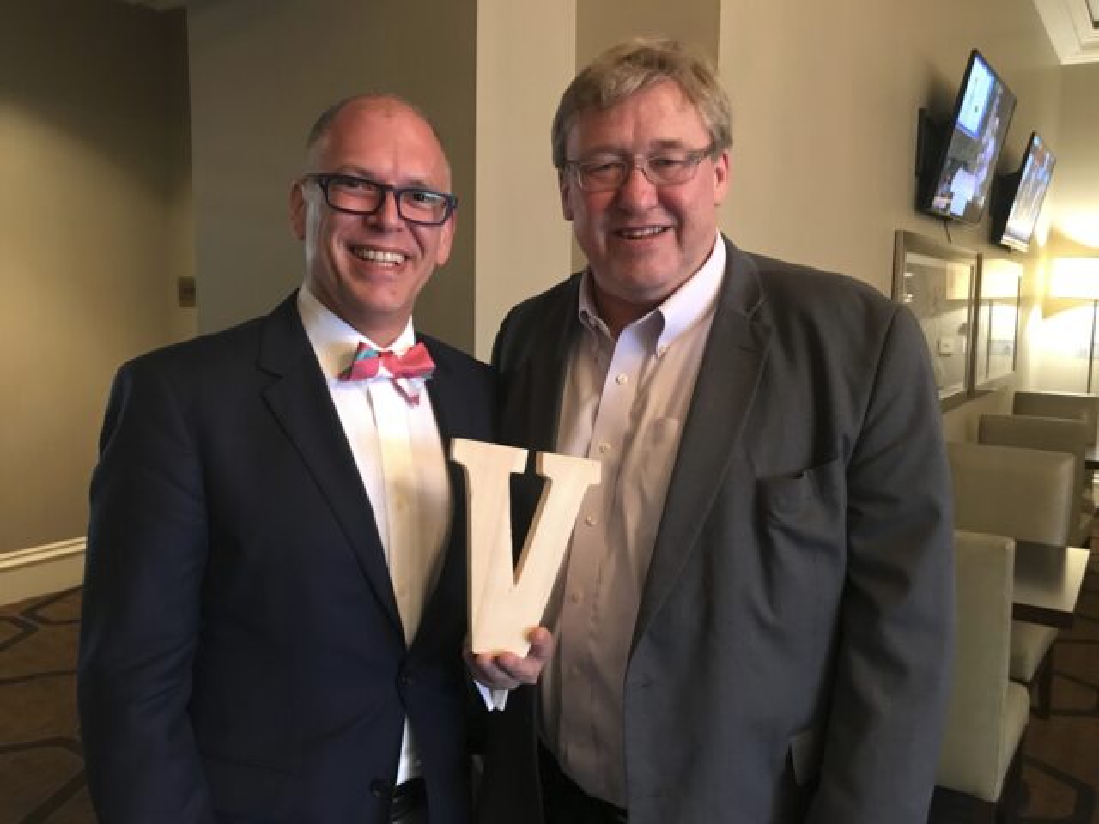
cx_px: 550
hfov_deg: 63.4
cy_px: 412
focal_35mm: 28
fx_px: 889
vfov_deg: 49.7
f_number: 1.8
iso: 100
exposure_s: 1/11
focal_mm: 3.99
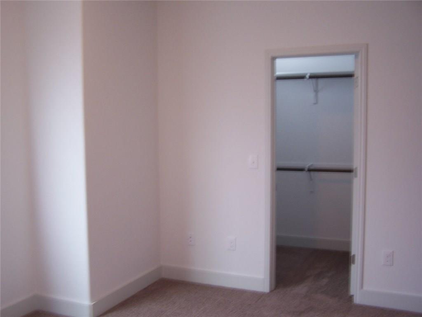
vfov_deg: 37.7
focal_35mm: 38
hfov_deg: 49.0
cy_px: 158
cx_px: 211
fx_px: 463
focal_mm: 6.3
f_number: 2.8
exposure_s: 1/6
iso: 80
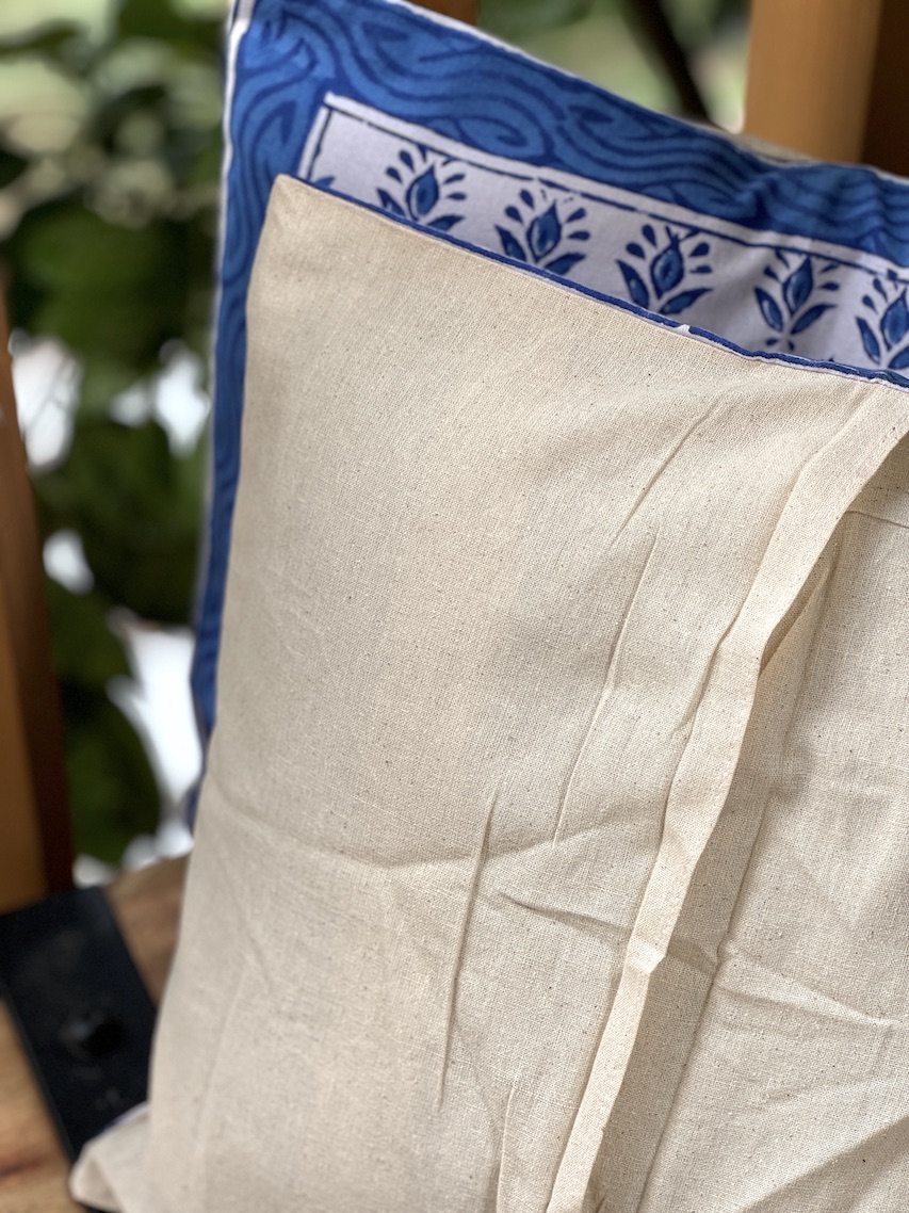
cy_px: 606
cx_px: 454
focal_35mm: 77
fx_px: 2697
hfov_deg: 19.1
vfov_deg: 25.3
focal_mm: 9
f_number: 2.8
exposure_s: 1/121
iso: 80
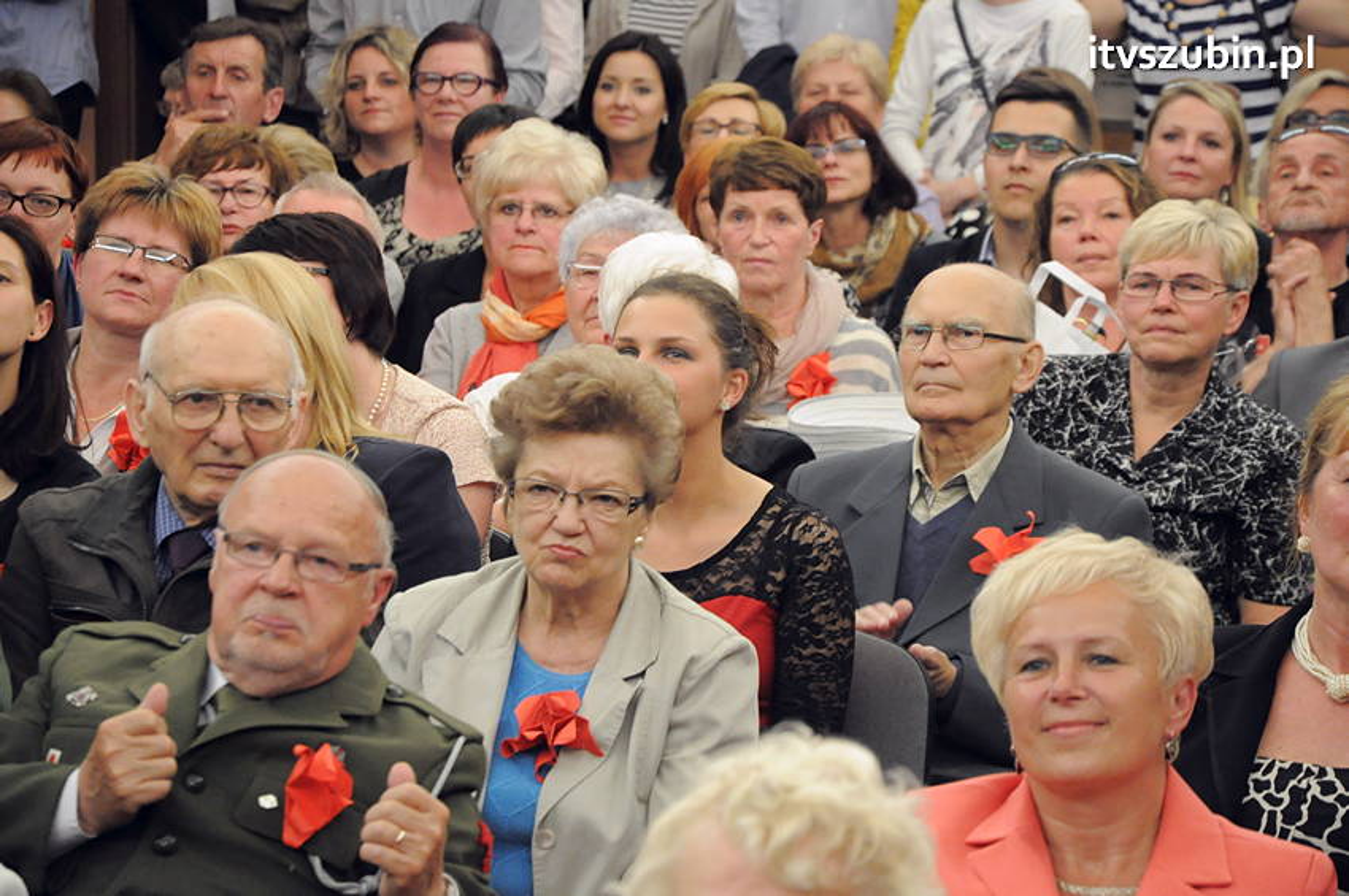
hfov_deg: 13.1
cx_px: 674
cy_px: 448
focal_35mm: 158
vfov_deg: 8.7
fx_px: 5896
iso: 2500
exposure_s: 1/80
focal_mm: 105
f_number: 5.6
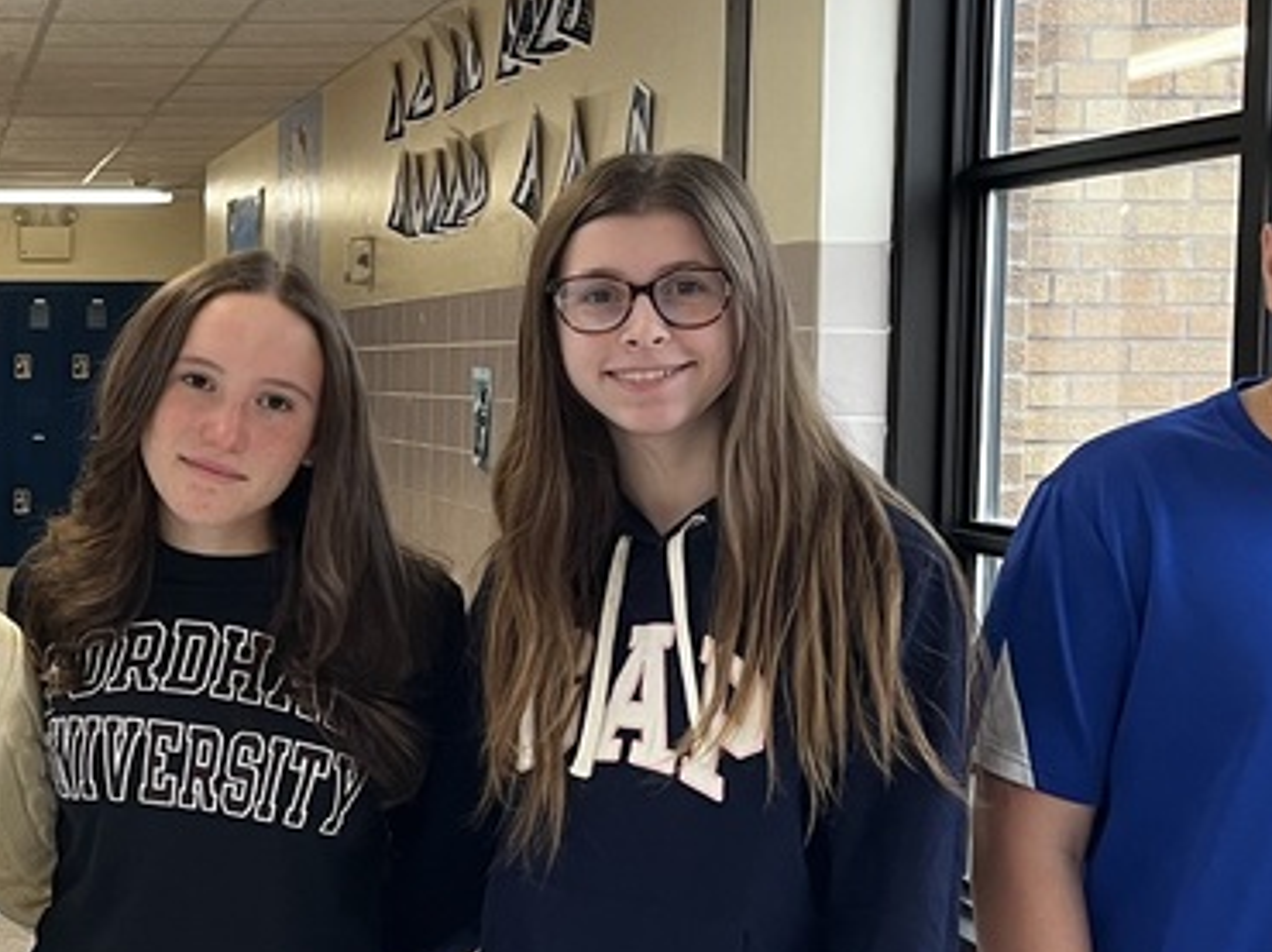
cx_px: -72
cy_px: 505
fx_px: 2644
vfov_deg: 20.4
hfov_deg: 25.4
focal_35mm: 72
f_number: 1.6
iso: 125
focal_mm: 5.1
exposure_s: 1/72
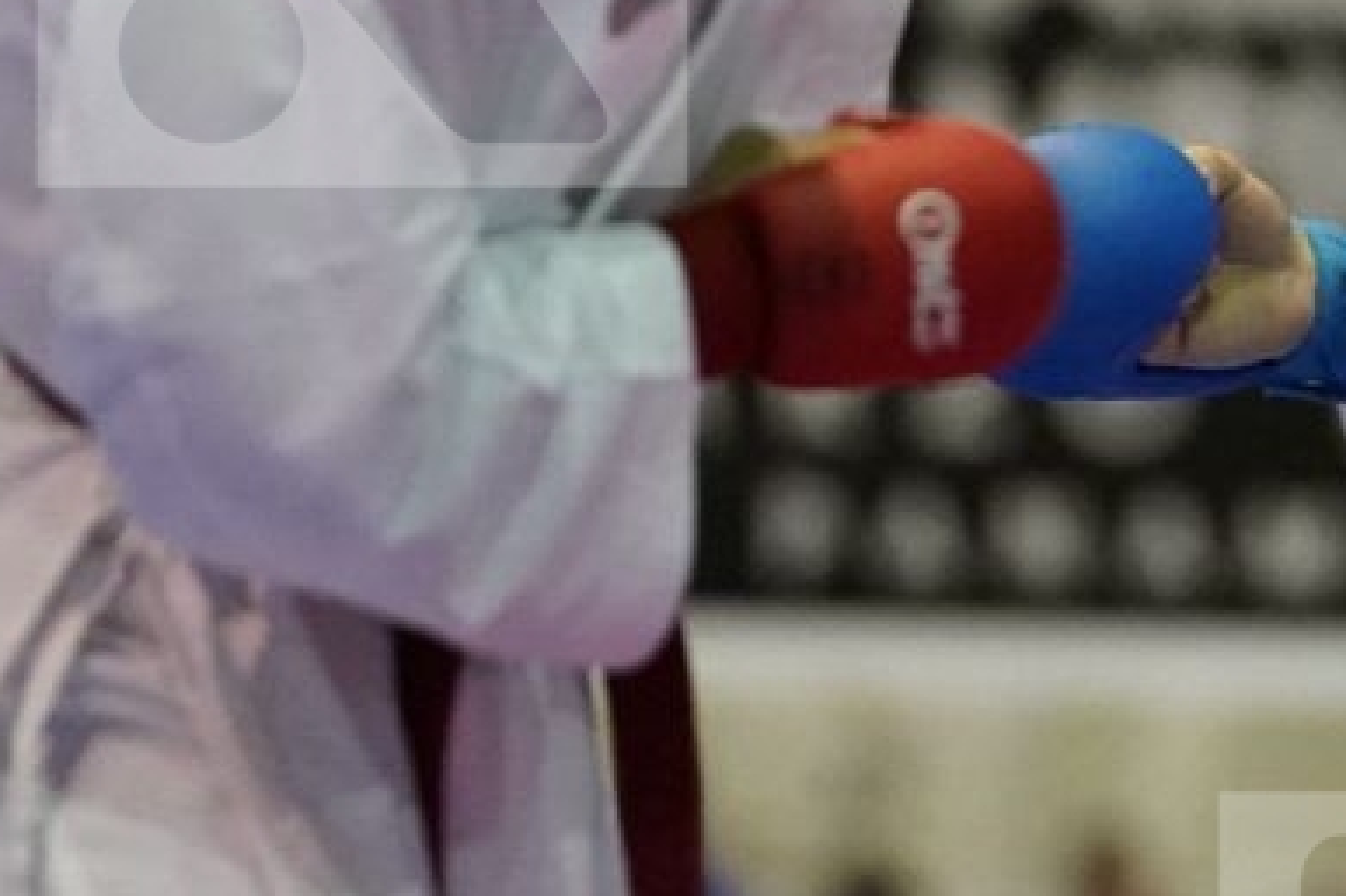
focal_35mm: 933
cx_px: 1545
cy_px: -129
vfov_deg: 1.5
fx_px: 34867
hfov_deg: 2.2
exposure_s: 1/800
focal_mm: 200
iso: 6400
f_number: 2.8
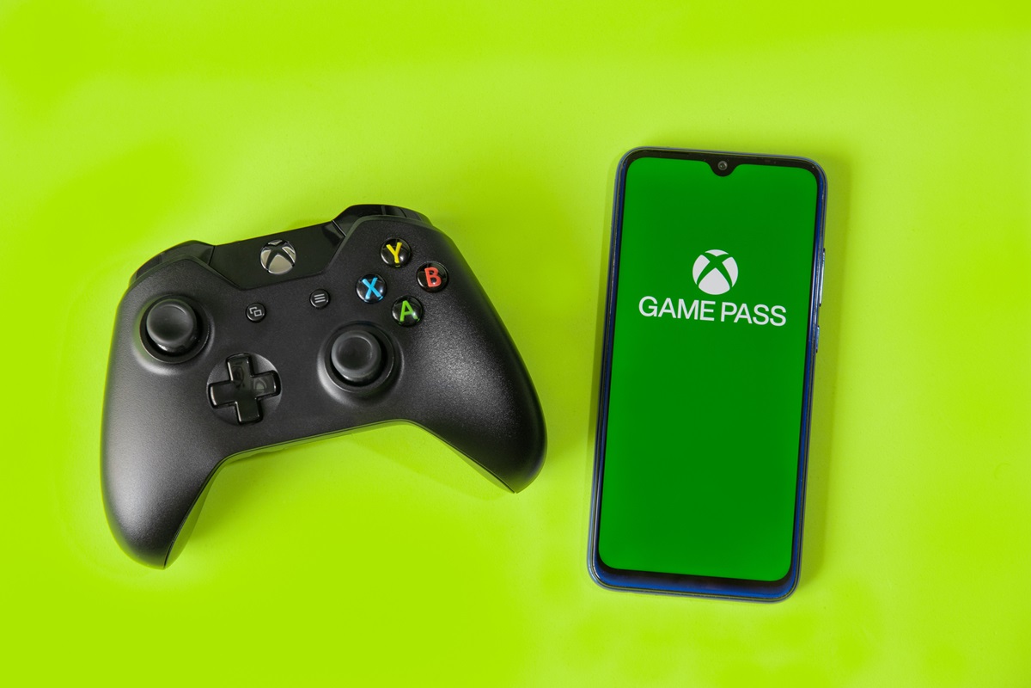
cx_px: 516
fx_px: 3007
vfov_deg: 13.0
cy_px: 344
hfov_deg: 19.5
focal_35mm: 105
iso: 250
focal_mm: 70
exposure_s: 1/60
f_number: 5.6
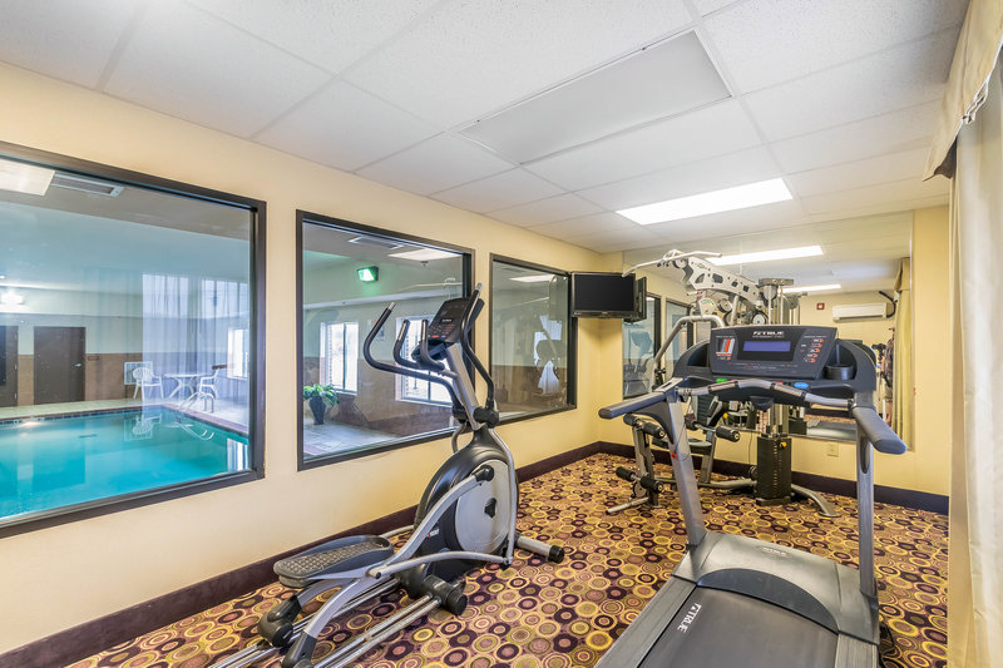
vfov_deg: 77.3
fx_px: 418
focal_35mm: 15
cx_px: 502
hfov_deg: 100.4
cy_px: 334
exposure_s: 1/4
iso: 400
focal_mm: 10
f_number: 11
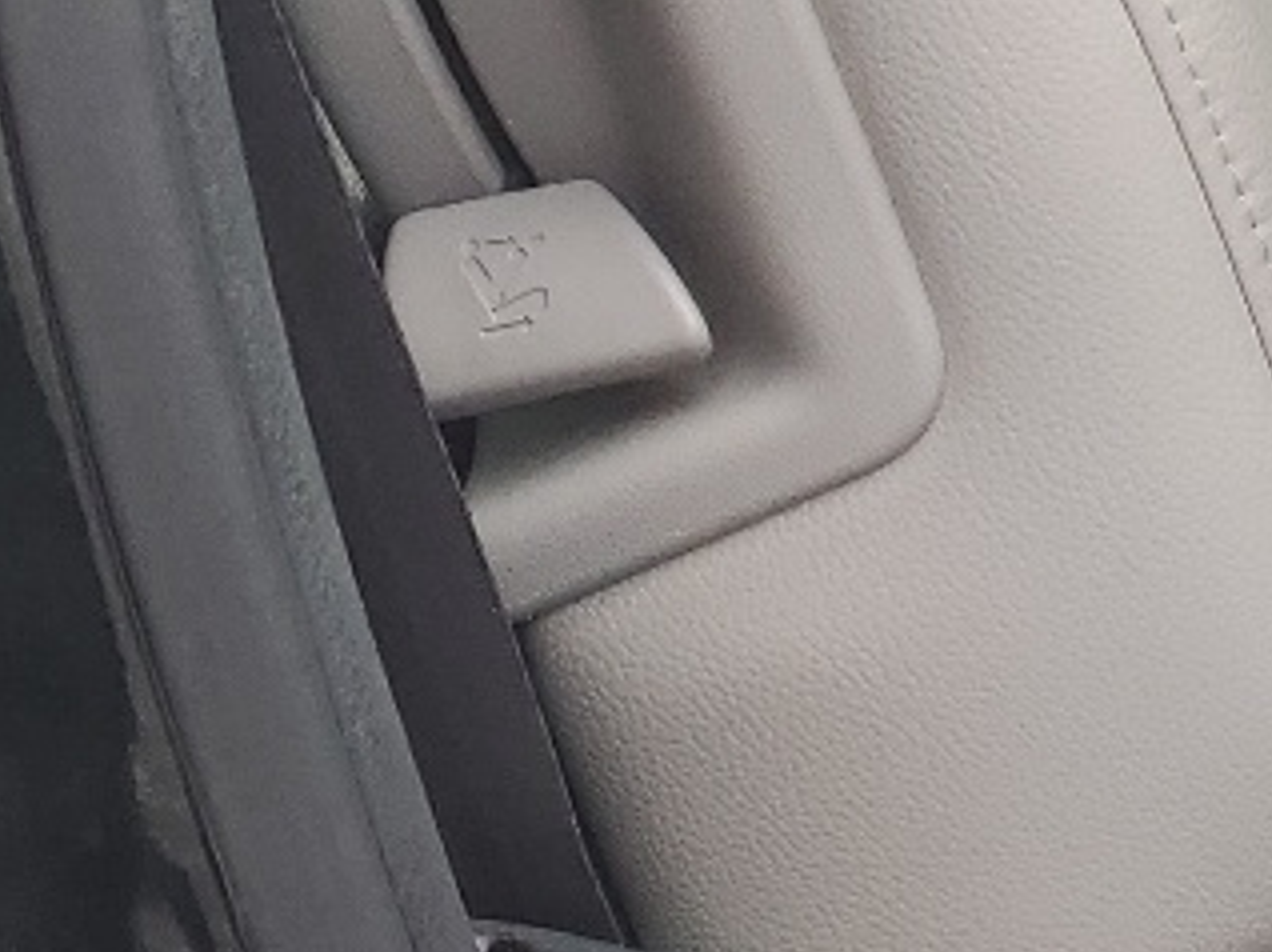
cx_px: 2712
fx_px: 4810
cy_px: -232
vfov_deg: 11.1
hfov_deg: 12.7
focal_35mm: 131
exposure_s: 1/152
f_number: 1.5
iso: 50
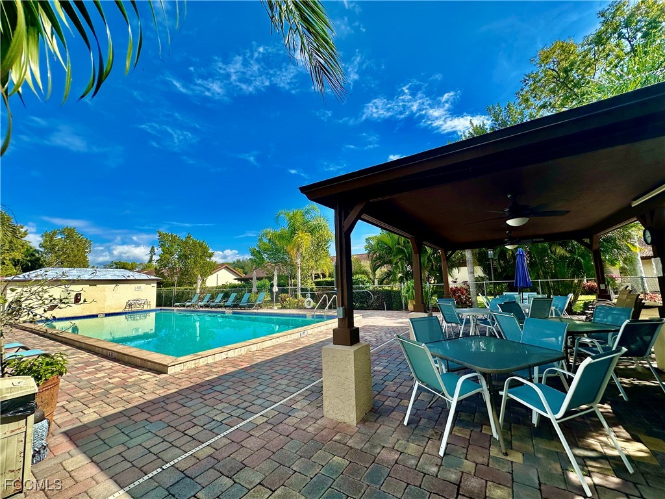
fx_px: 269
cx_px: 332
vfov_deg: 85.7
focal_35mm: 14
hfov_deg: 102.1
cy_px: 250
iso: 50
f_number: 2.2
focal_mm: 2.22
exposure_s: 1/1335
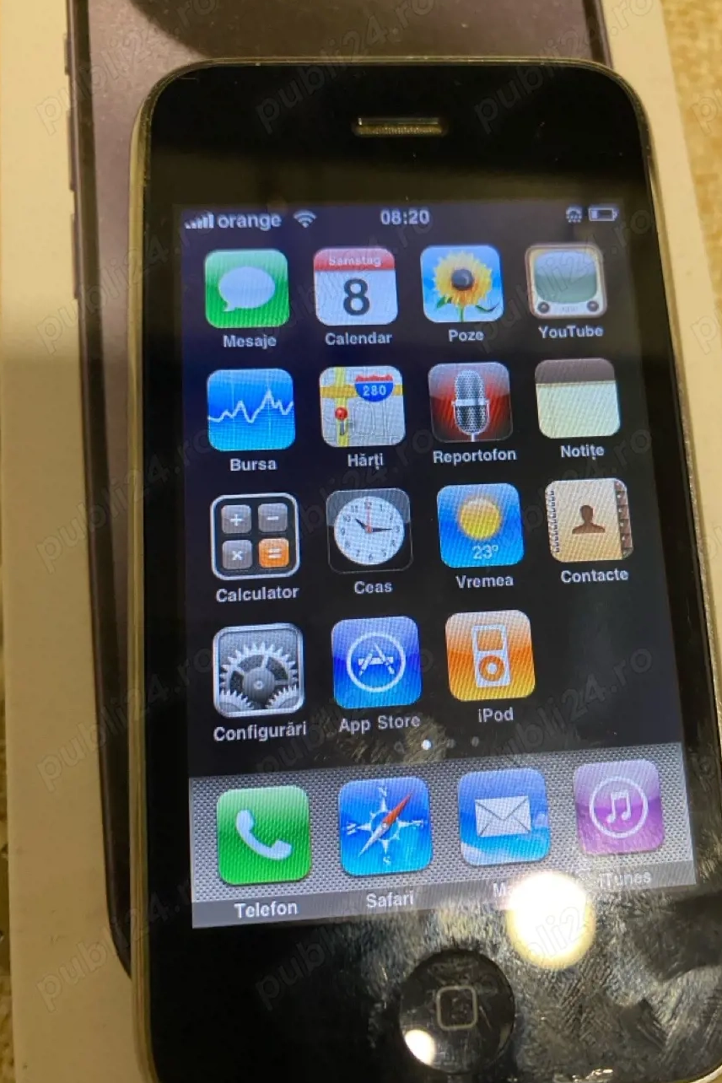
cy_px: 529
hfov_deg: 47.8
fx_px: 812
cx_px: 400
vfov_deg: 67.4
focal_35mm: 27
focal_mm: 4.25
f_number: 1.8
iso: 250
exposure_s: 1/50
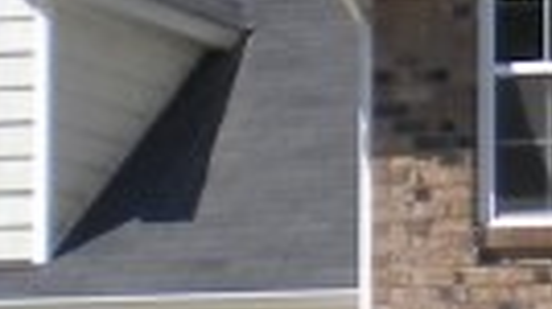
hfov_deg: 7.1
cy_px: 453
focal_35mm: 292
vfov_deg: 4.1
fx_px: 4269
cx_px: 1112
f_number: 4.6
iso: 80
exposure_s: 1/667
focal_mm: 6.3
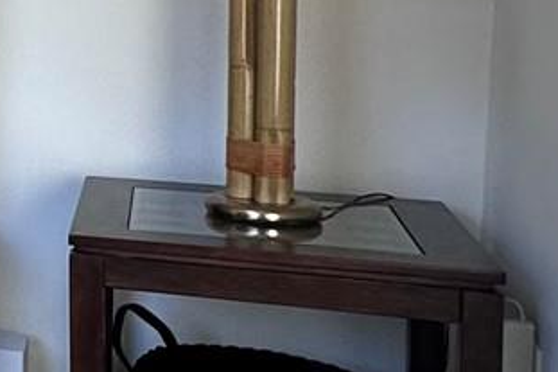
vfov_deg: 13.9
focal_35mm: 96
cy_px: -43
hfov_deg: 15.5
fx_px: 1487
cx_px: -651
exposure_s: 1/99
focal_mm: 2.22
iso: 125
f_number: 2.2
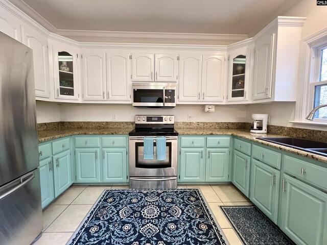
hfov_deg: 106.2
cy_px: 122
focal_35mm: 13
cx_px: 164
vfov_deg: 89.9
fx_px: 123
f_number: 1.8
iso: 200
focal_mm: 1.57
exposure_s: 1/60
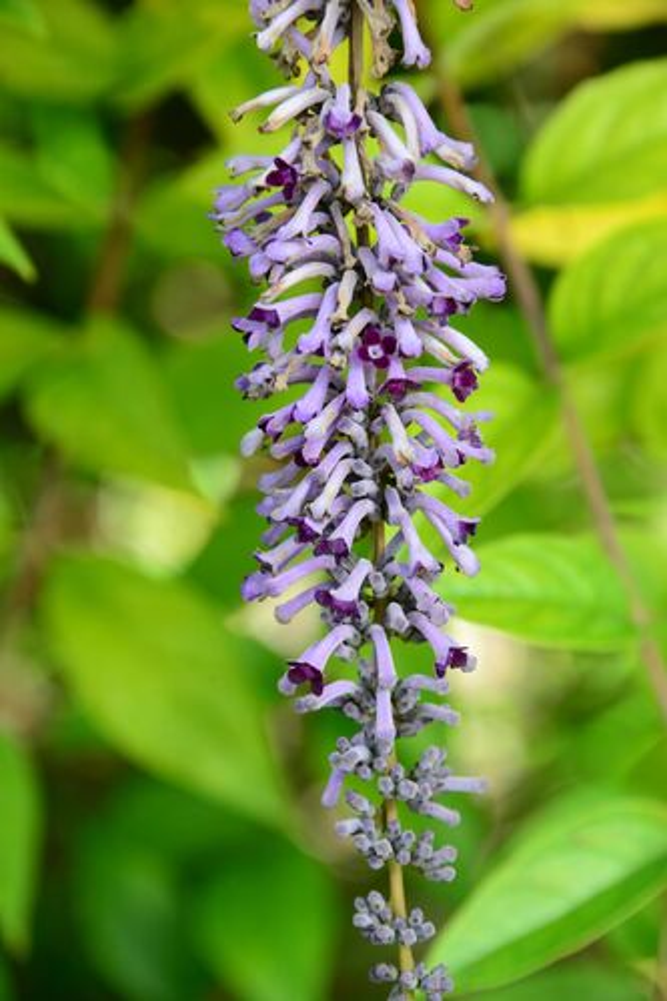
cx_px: 334
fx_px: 8343
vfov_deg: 6.9
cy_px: 500
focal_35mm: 300
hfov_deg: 4.6
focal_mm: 300
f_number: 9
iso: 400
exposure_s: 1/125
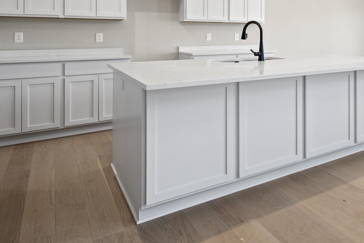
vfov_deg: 41.2
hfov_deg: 56.2
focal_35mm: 30
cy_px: 39
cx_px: 305
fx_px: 303
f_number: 9
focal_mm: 16
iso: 250
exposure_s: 1/5
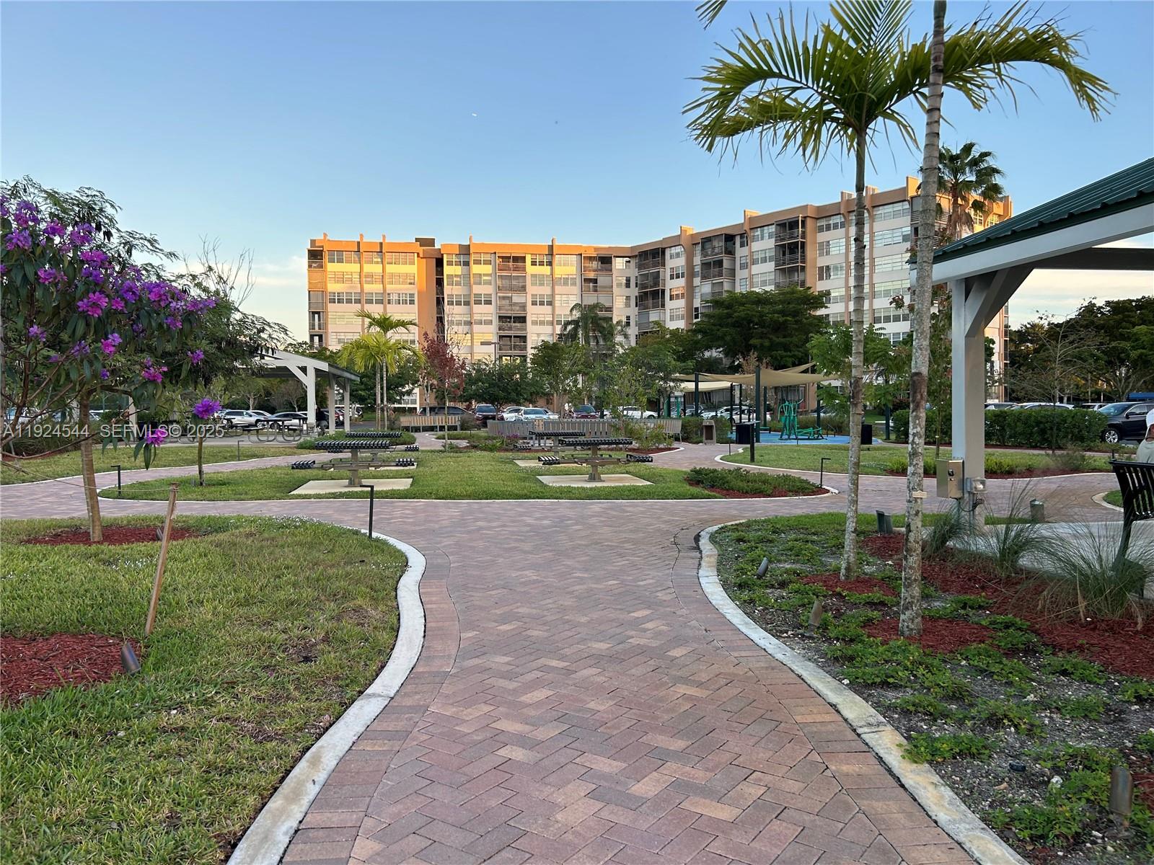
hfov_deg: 67.3
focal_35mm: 26
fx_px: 867
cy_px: 432
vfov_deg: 53.1
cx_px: 577
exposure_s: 1/404
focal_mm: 5.7
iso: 50
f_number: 1.5
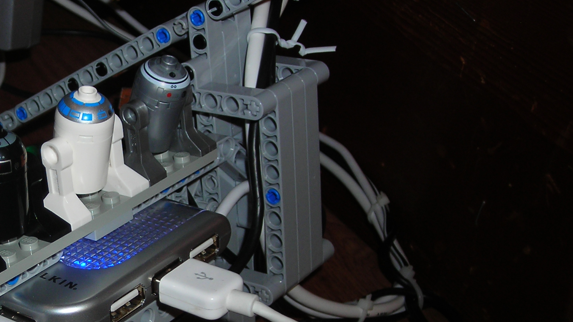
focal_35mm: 73
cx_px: 90
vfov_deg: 16.4
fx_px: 1109
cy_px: 272
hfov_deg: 28.2
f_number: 3.2
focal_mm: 6.3
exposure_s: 1/60.1
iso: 50
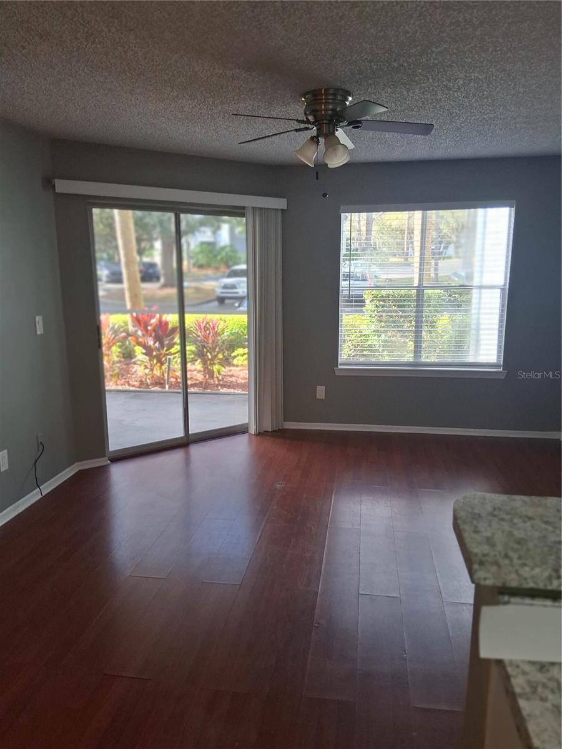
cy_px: 374
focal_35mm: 26
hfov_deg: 53.1
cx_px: 281
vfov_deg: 67.3
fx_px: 563
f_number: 1.8
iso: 80
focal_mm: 3.98
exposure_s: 1/400
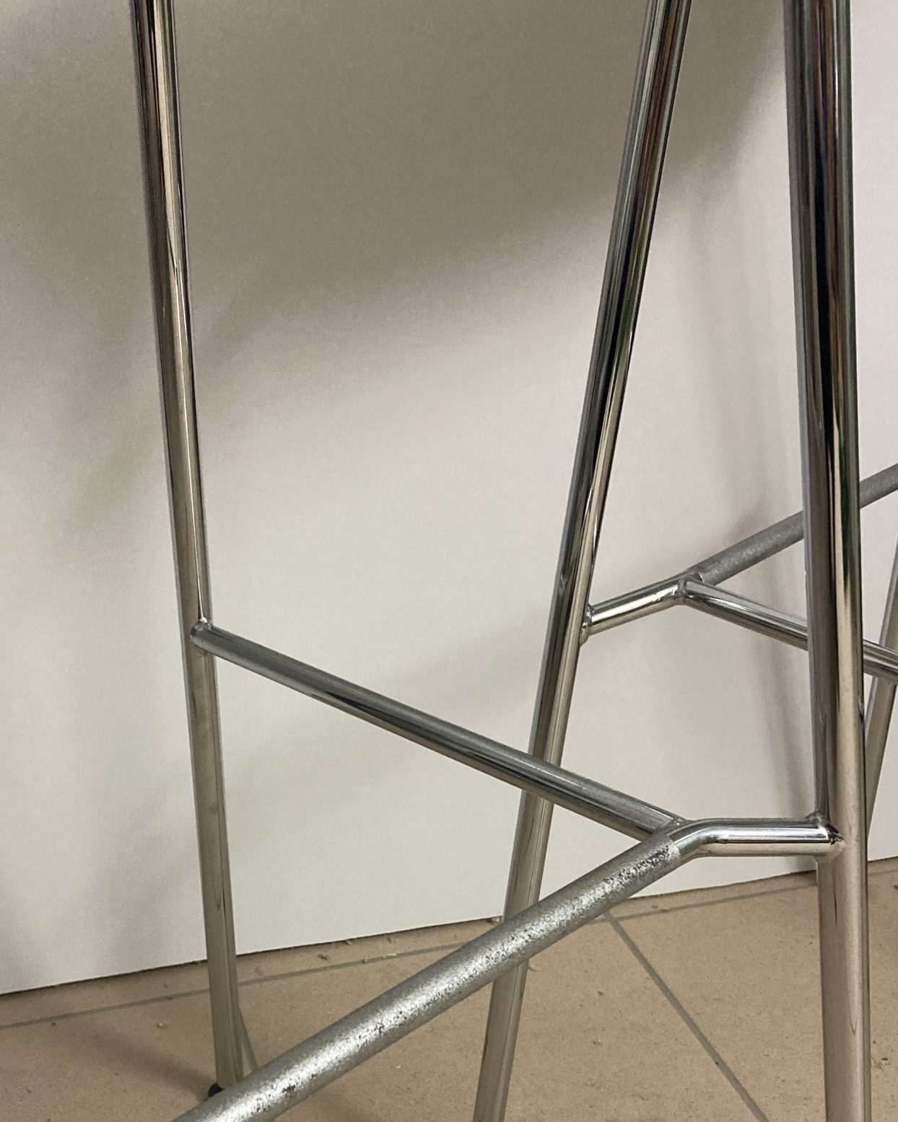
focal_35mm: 45
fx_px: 1495
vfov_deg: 40.2
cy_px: 817
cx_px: 358
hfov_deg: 33.3
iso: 320
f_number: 1.8
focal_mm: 3.99
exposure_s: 1/50
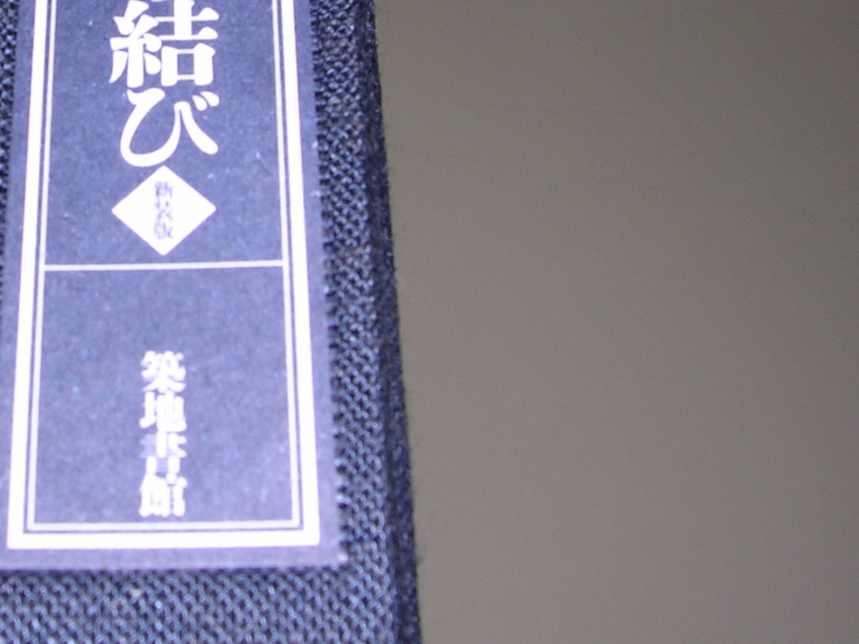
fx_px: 1687
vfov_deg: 21.3
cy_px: 102
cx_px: 125
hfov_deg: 27.7
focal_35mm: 68
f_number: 5.6
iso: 100
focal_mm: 5.8
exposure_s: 1/60.1
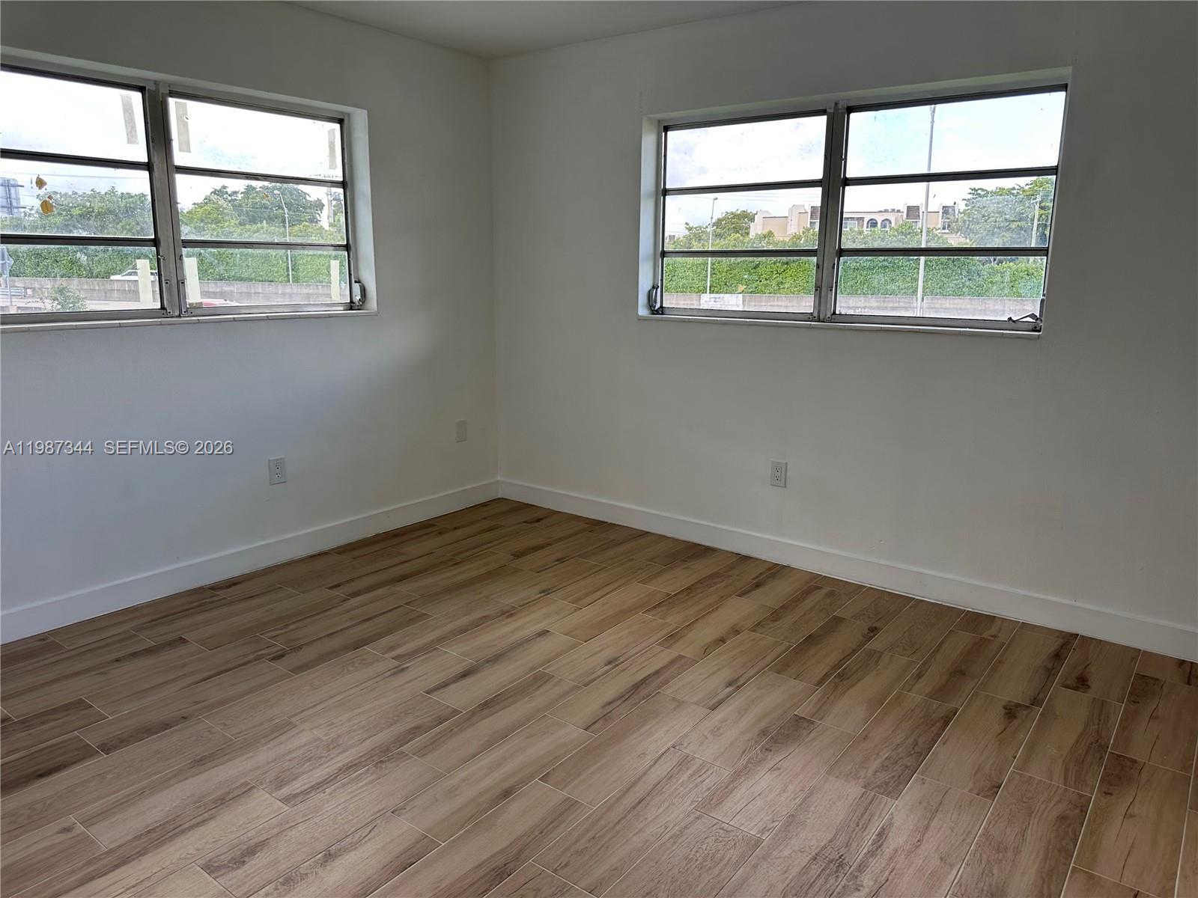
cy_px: 449
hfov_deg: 71.6
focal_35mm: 24
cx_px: 599
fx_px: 831
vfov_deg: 56.8
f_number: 1.78
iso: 80
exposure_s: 1/268
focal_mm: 6.86
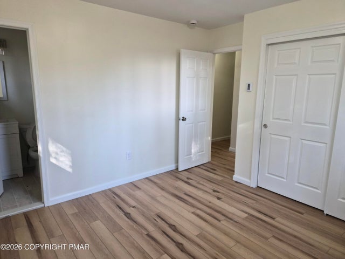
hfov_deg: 73.9
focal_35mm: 23
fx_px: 229
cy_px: 130
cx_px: 172
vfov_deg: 58.9
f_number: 1.8
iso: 160
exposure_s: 1/120
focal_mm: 5.4
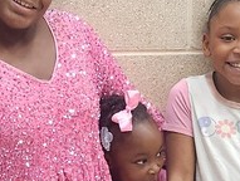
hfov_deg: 16.0
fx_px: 854
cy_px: 194
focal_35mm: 123
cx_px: 98
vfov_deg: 11.9
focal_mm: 5.4
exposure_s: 1/120
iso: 800
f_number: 1.8
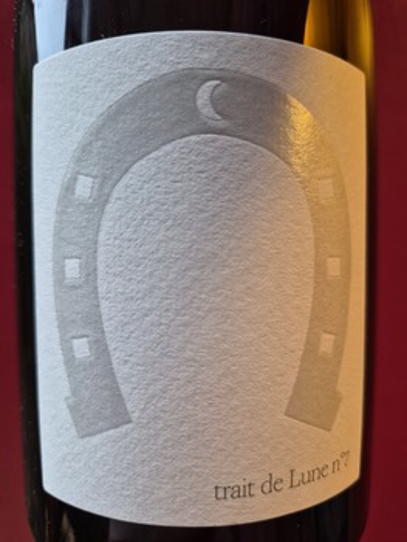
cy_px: 271
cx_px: 204
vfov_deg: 73.9
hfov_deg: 58.9
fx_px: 360
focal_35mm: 23
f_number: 1.8
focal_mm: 5.4
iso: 640
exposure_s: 1/100
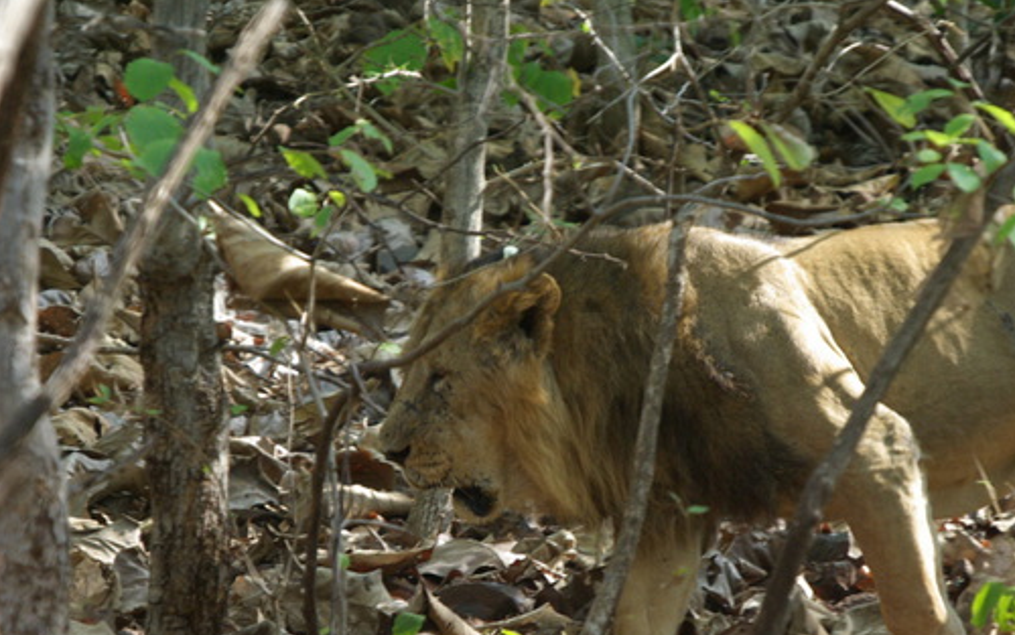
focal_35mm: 528
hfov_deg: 4.0
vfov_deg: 2.5
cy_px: 382
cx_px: 572
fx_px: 14612
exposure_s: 1/180
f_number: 5.6
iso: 400
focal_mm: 270
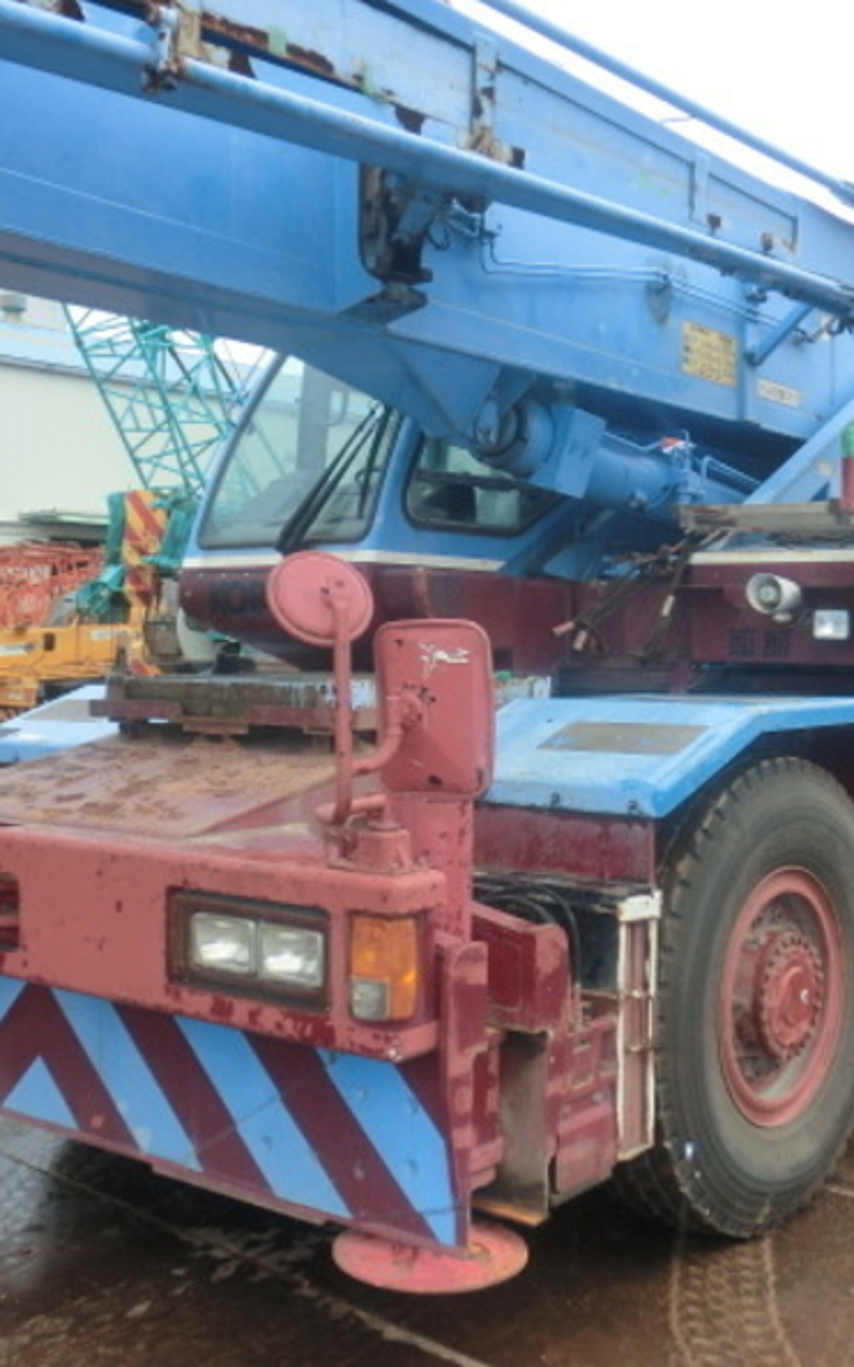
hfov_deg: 32.0
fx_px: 1490
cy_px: 688
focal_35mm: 40
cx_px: 456
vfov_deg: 49.3
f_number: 3
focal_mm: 5
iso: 100
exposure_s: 1/125
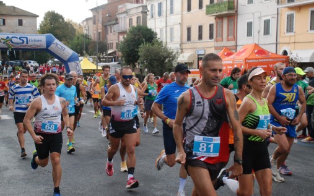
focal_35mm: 58
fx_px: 496
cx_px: 157
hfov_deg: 35.1
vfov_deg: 22.4
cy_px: 91
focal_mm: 32
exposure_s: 1/1250
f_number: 5
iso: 1000
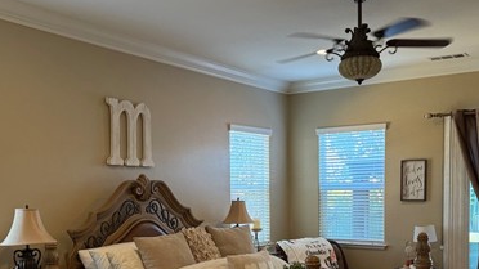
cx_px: 236
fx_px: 571
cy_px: 219
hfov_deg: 45.5
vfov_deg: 26.0
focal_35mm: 45
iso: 320
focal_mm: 6.76
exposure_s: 1/60
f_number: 1.78
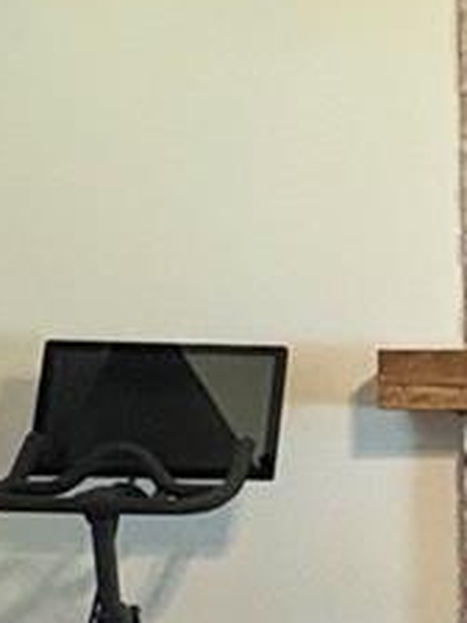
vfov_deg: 20.2
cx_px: 1054
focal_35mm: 96
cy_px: 498
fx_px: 1727
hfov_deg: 12.6
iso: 500
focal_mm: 2.22
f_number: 2.2
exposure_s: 1/60
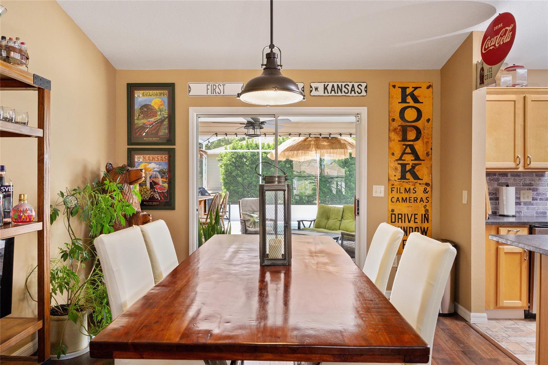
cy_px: 182
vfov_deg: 53.1
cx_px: 274
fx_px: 365
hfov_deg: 73.8
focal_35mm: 24
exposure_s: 1/25
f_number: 10
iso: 400
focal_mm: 24
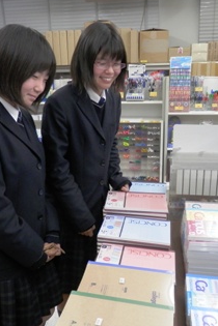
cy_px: 169
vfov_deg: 51.9
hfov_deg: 35.9
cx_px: 98
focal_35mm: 37
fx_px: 336
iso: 200
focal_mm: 4.5
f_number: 3
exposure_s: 1/25
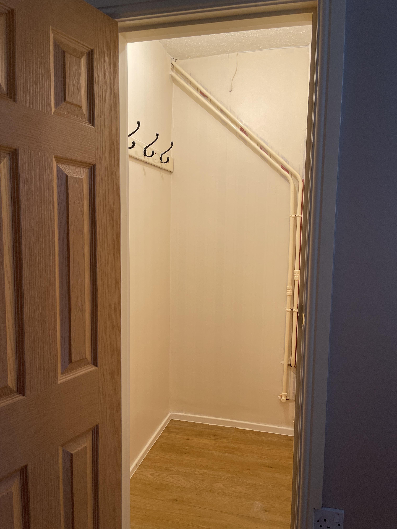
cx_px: 198
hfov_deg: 53.1
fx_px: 398
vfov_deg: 67.3
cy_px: 264
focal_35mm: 26
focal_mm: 5.1
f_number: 1.6
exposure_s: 1/100
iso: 100
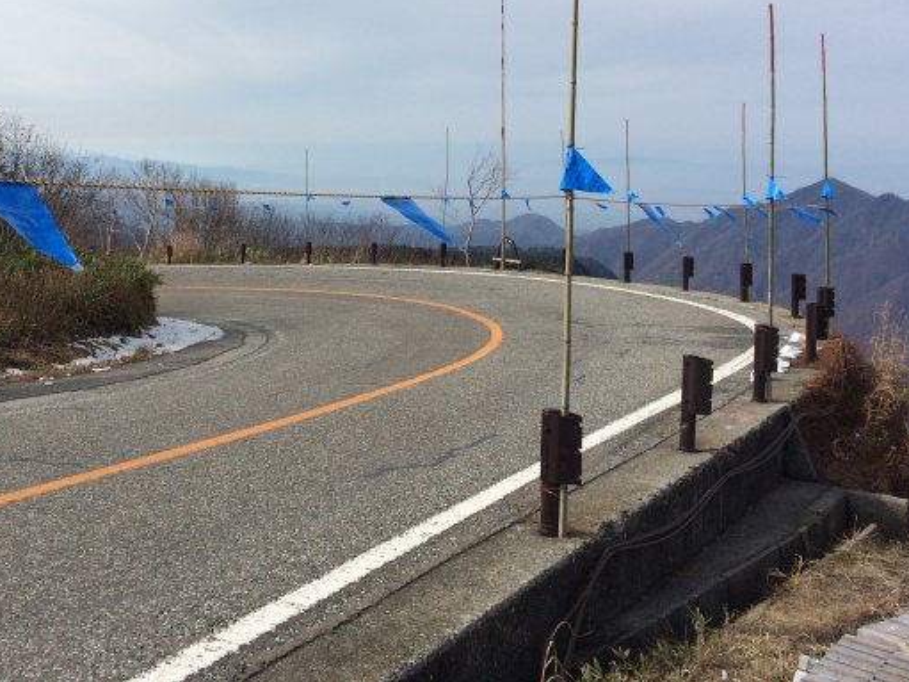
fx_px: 1234
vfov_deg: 30.2
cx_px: 331
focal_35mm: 47
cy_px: 153
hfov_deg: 40.1
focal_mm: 4.12
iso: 32
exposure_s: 1/3425
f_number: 2.2
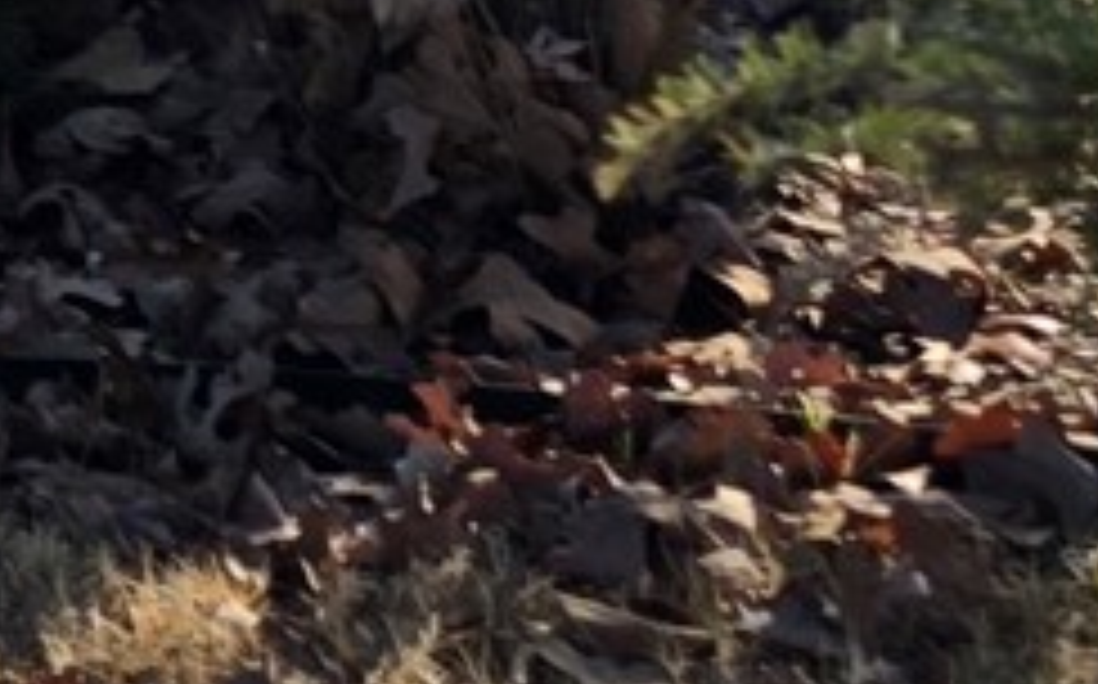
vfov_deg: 6.2
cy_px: -1444
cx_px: -1426
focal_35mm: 192
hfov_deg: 9.8
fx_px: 5740
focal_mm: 6.3
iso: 12
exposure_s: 1/942
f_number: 1.7
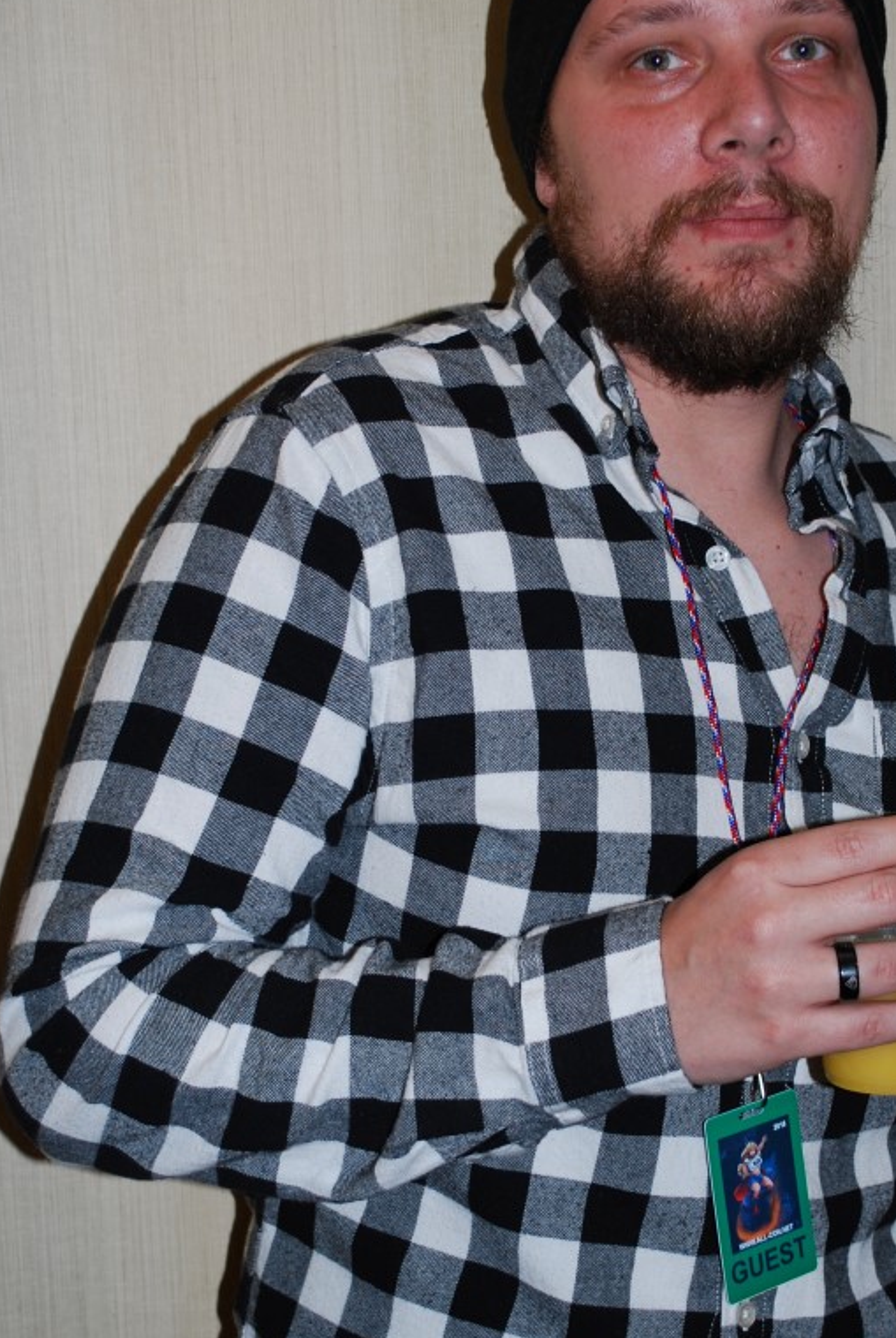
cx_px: 625
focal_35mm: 77
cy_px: 675
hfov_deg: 17.7
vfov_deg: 26.3
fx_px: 2865
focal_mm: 34
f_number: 5
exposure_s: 1/60
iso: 200
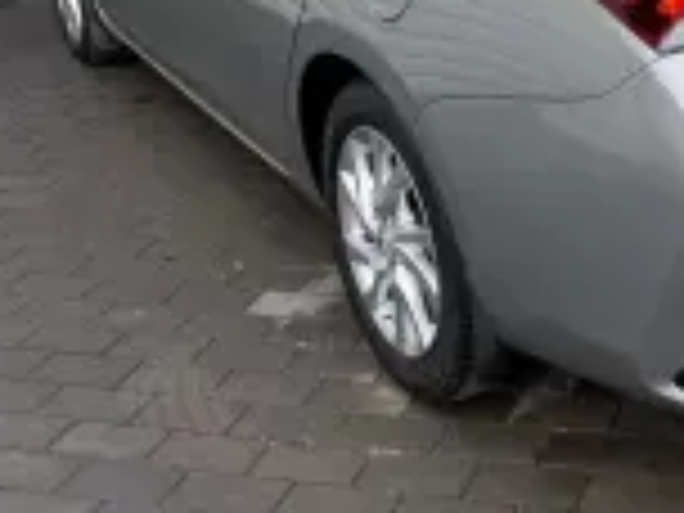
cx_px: 657
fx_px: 1126
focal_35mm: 57
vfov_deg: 24.8
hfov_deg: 31.6
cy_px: 40
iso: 64
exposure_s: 1/227
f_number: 1.78
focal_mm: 6.76
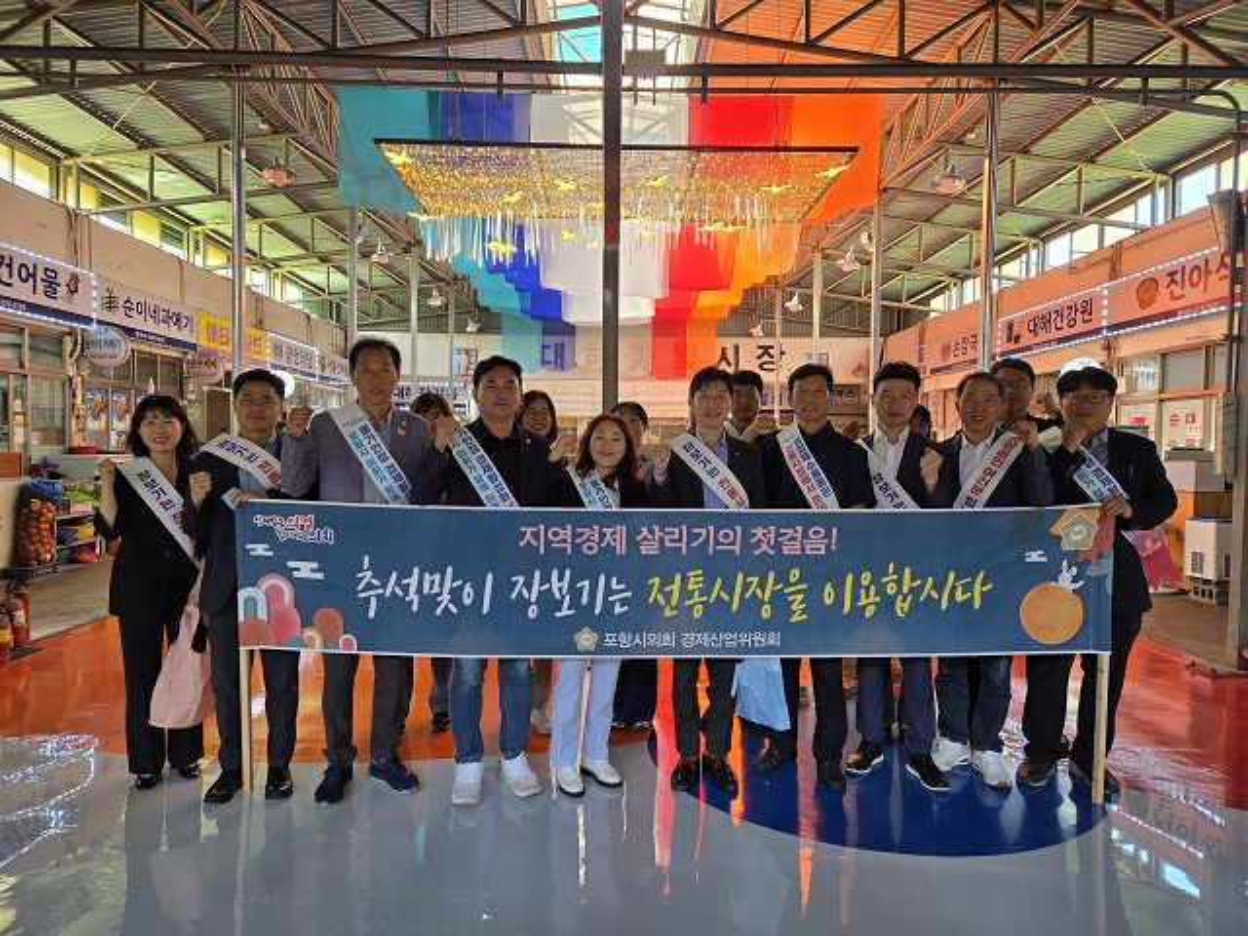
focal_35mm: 23
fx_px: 829
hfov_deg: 73.9
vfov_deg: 58.9
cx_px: 624
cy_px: 468
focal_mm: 5.4
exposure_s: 1/120
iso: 100
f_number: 1.8
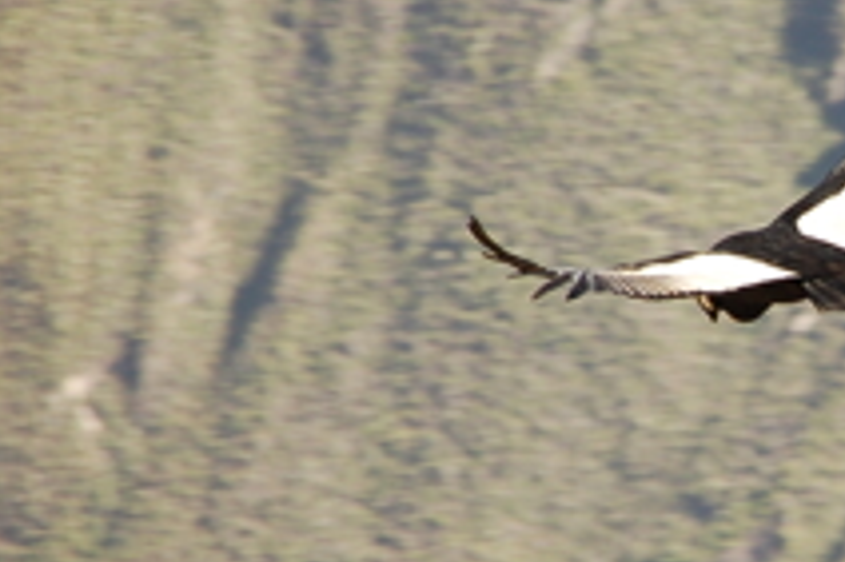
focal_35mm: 974
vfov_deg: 1.4
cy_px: 251
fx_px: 22844
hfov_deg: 2.1
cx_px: 853
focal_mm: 250
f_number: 6.3
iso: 200
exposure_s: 1/200
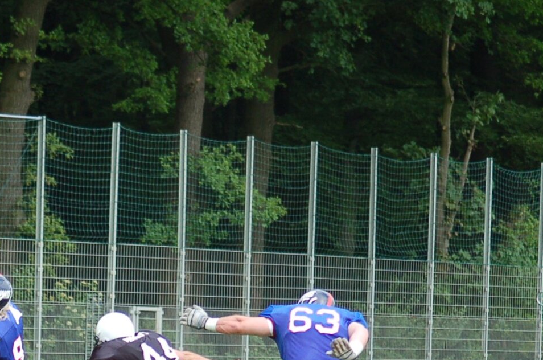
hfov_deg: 6.0
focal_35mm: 346
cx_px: 28
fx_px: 5208
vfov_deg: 4.0
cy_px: 369
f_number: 4.2
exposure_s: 1/800
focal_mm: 100
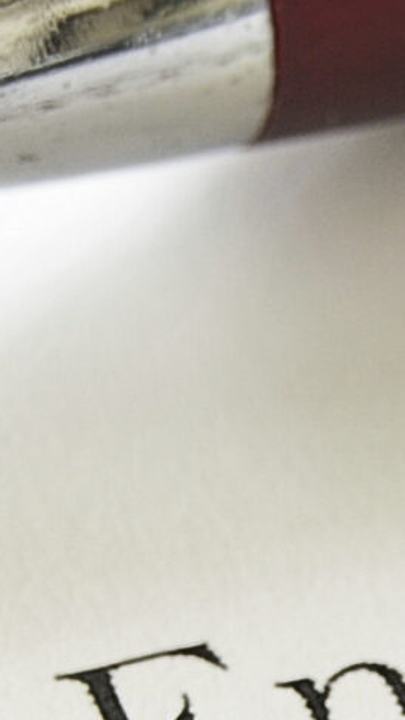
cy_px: 690
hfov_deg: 2.9
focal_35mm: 422
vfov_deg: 5.1
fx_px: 8051
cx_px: 369
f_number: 9.5
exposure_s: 6
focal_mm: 50
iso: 200
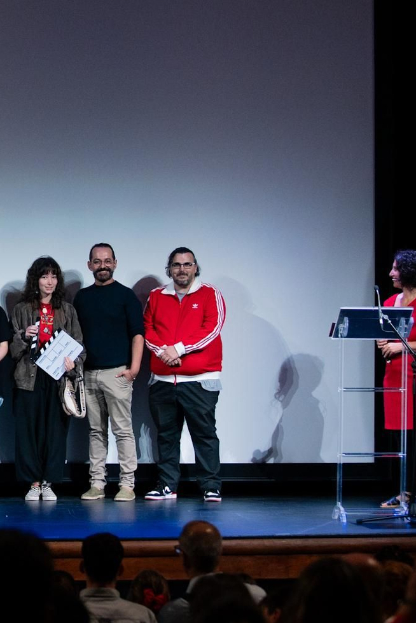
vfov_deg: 13.4
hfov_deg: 8.9
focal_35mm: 153
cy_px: 225
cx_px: -105
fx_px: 2650
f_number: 2.8
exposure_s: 1/640
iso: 2500
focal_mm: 75
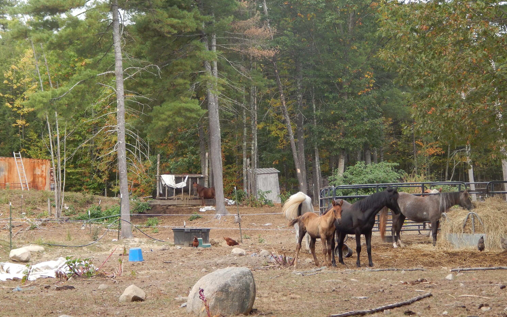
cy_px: 187
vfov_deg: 14.2
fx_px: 1271
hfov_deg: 22.6
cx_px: 252
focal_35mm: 92
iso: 125
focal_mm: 15.3
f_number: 4.3
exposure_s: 1/125
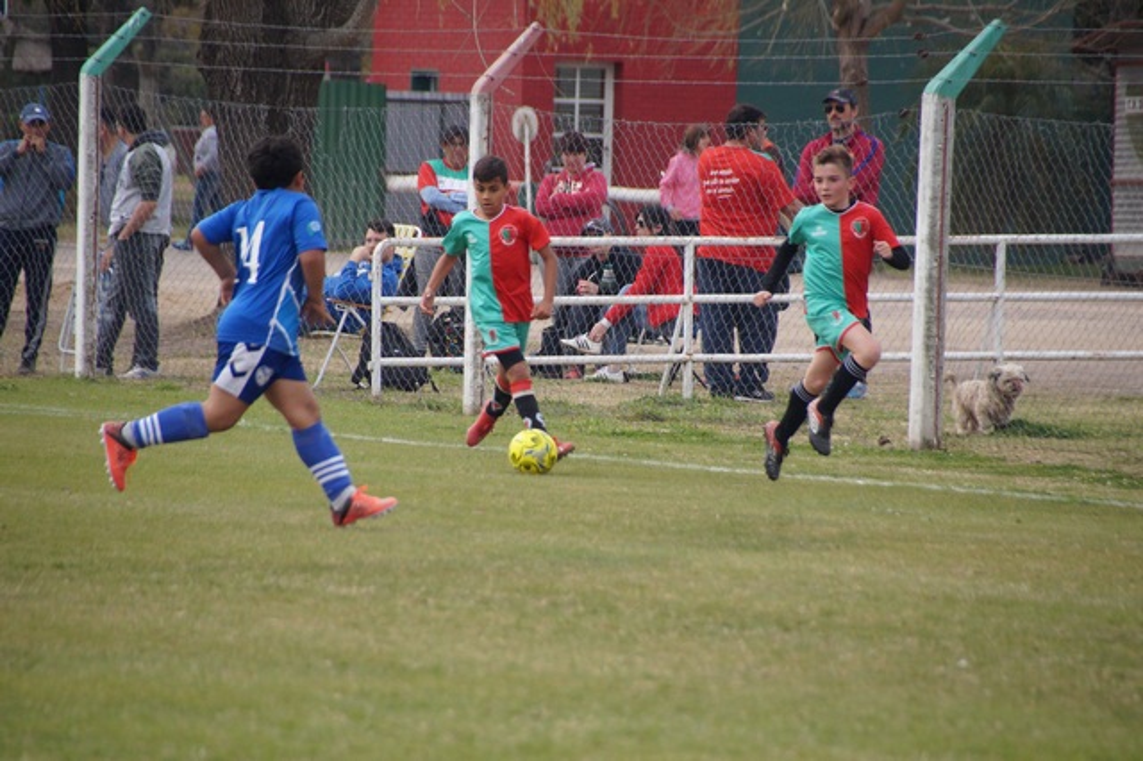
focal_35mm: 375
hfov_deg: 5.5
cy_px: 380
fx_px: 11900
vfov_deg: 3.7
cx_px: 572
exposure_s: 1/2000
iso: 1250
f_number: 6.3
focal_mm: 250
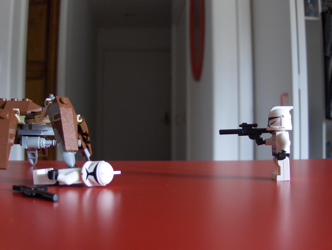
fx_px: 336
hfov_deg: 52.6
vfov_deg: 40.8
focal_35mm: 35
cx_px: 166
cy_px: 125
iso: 100
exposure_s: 1/8.02
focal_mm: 7.5
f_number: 2.8
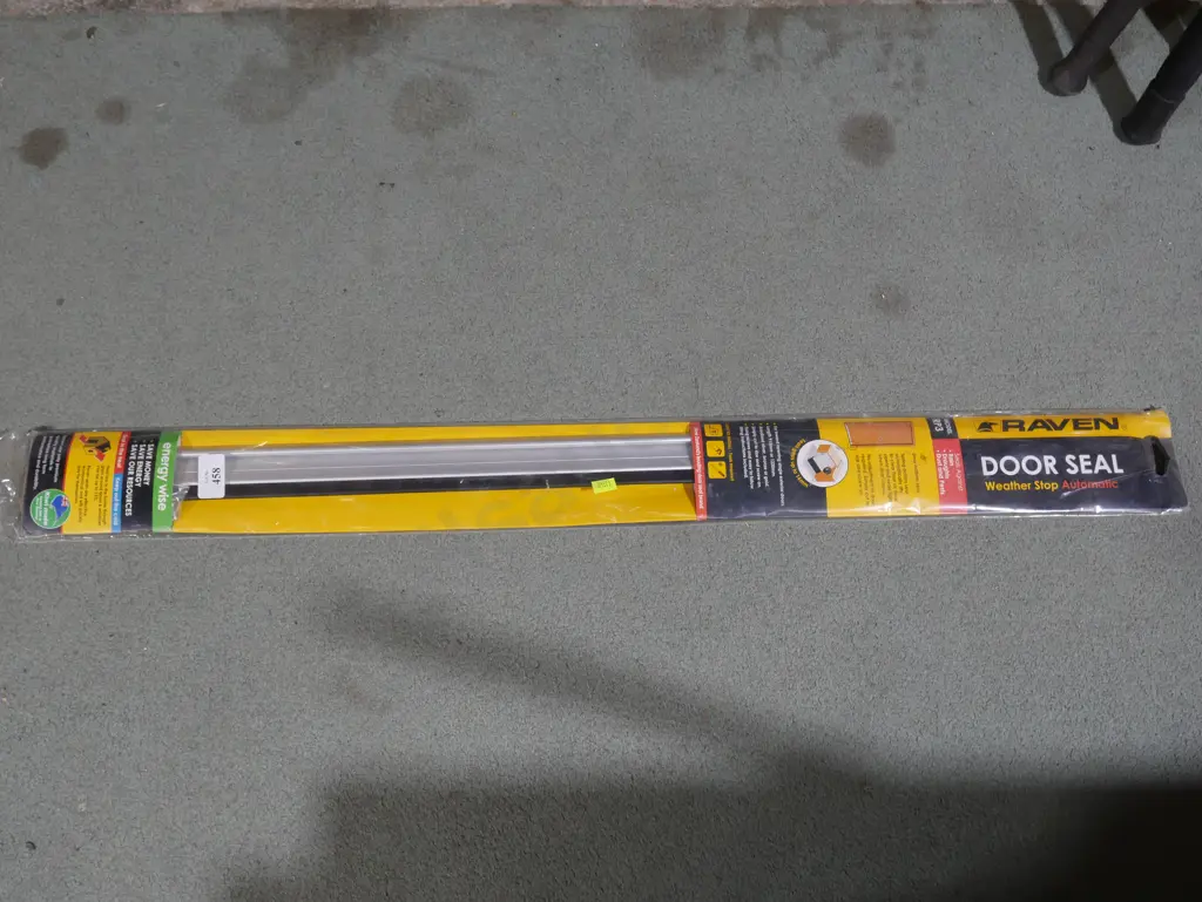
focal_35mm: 38
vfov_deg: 37.8
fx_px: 1320
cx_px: 601
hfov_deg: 49.0
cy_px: 451
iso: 640
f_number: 5
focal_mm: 19
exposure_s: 1/60
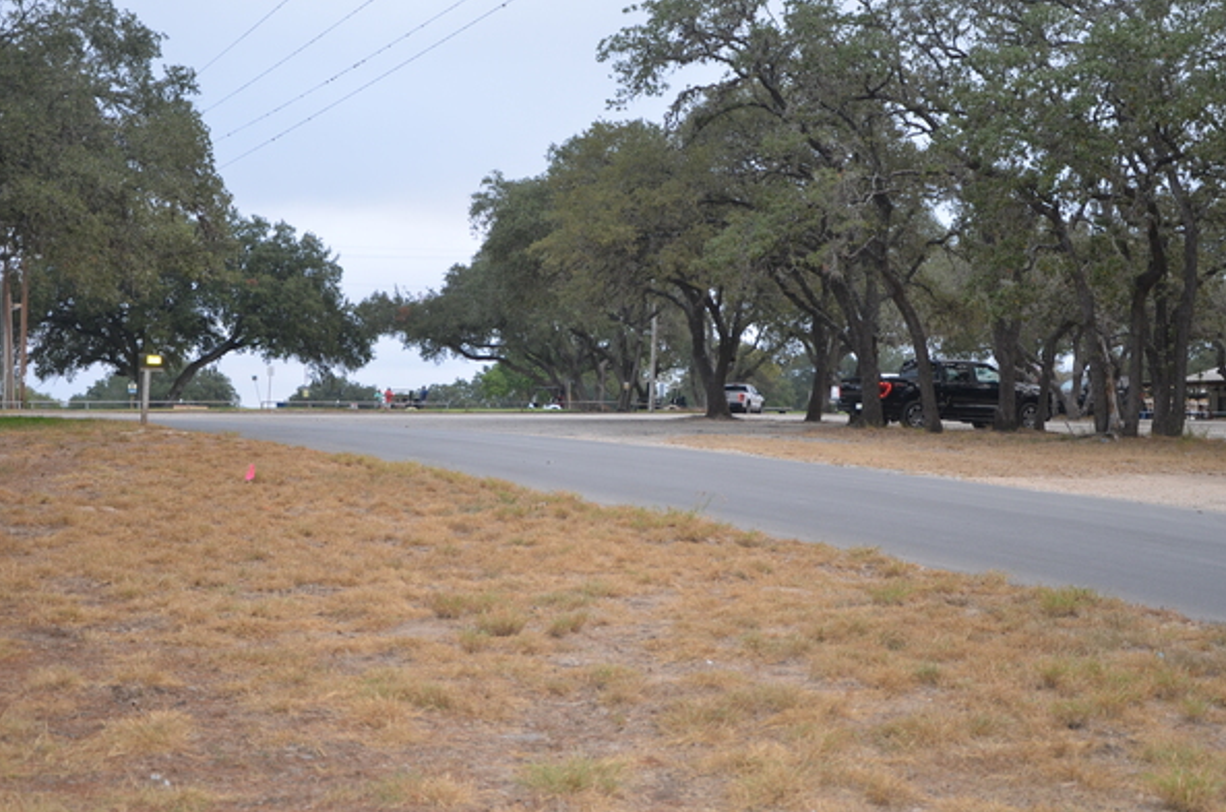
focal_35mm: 55
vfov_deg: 24.5
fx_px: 1870
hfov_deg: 36.3
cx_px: 622
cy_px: 432
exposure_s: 1/125
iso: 400
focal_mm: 34
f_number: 4.2
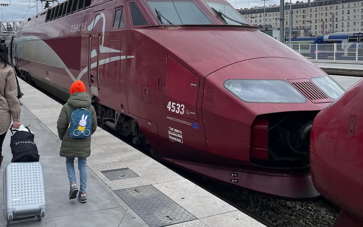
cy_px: 60
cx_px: 144
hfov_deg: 51.2
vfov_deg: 33.0
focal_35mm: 38
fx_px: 376
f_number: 1.6
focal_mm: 4.2
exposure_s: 1/1383
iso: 32
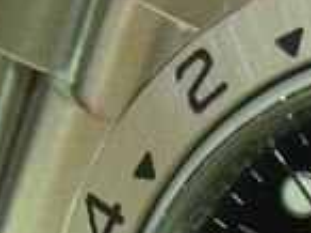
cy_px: 336
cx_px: 479
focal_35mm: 255
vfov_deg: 5.8
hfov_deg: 7.6
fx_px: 2287
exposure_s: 1/30
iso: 196
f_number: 3.5
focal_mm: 9.7
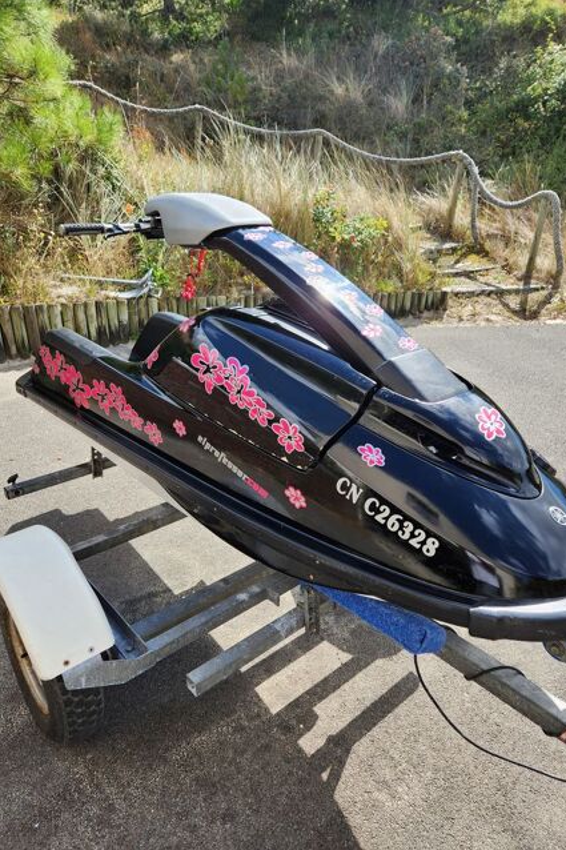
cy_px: 425
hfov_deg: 53.1
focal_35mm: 24
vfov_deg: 73.8
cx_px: 297
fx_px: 566
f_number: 1.8
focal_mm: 5.4
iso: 20
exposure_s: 1/673
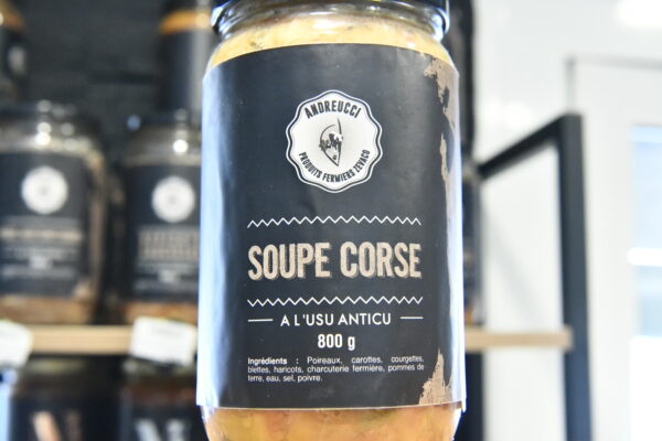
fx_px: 919
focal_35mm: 50
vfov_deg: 27.0
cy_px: 220
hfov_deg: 39.6
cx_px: 331
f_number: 8
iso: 16000
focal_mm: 50
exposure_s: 1/250
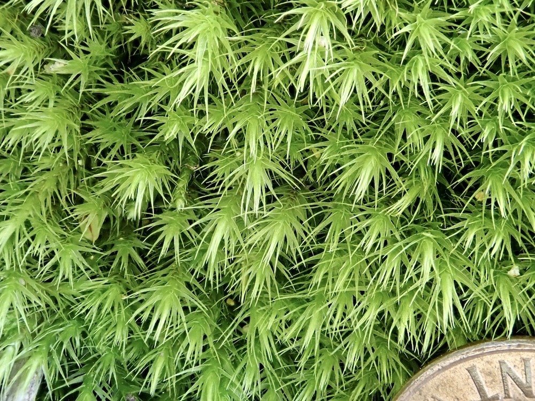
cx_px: 268
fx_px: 618
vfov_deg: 36.0
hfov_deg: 46.8
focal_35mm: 40
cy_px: 200
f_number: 4
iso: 800
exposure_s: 1/40
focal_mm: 7.34
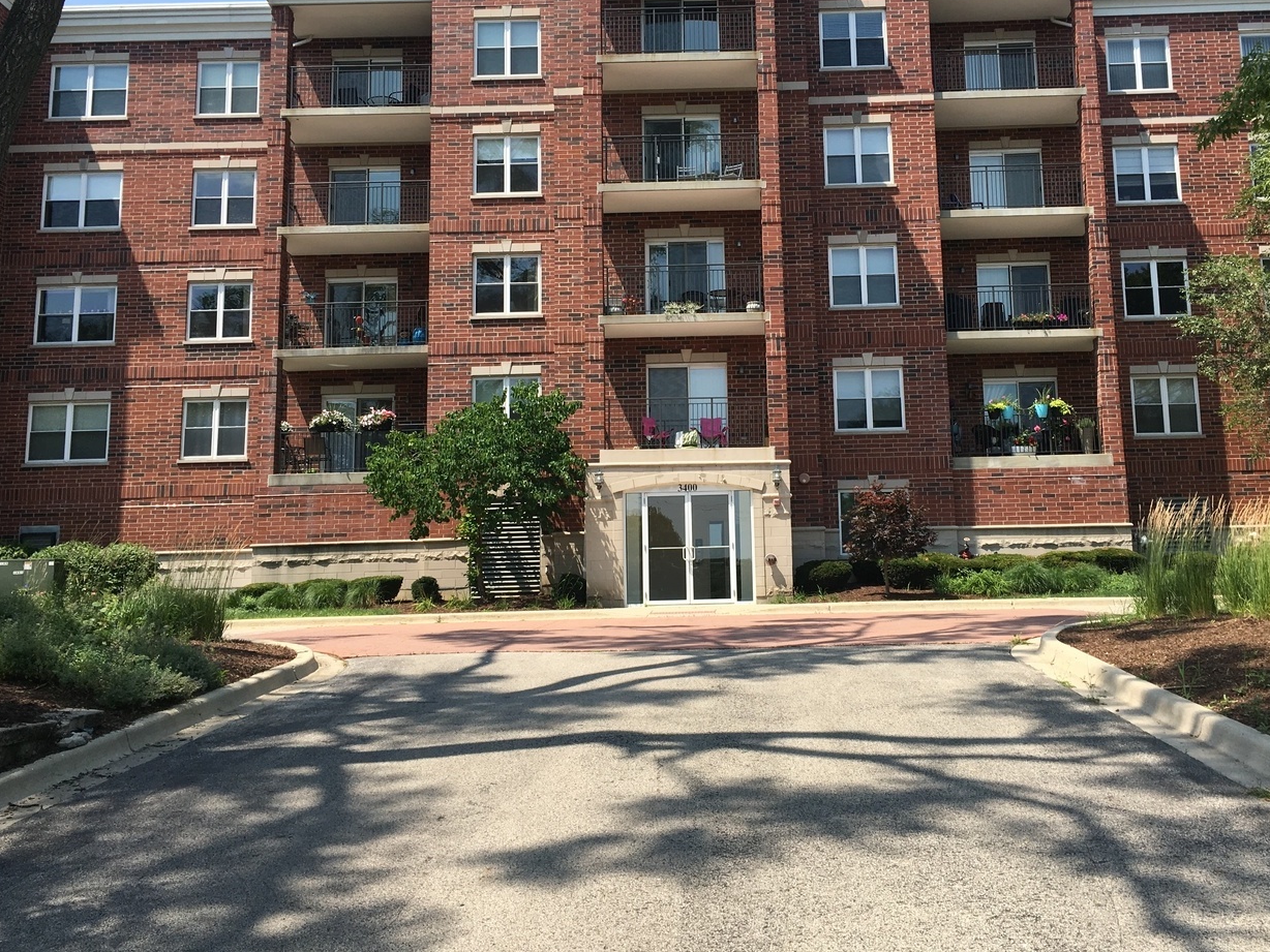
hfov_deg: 53.9
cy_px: 396
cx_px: 694
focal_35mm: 34
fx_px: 1247
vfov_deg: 41.7
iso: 25
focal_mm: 4.15
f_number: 2.2
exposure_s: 1/1026
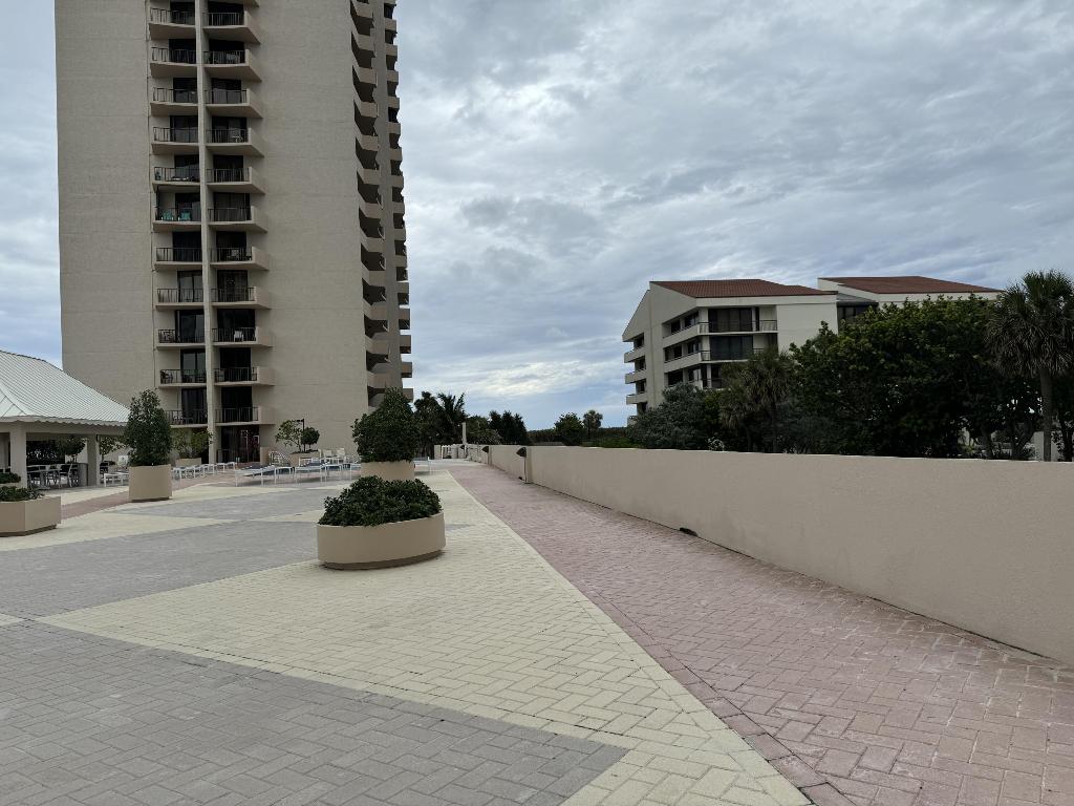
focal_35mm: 24
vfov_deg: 56.8
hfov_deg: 71.6
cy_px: 403
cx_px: 537
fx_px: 745
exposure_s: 1/4310
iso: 80
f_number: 1.78
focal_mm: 6.86
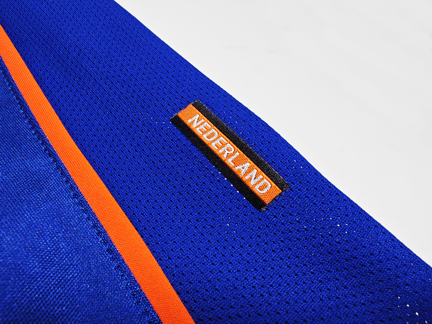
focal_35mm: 23
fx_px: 287
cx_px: 216
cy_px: 162
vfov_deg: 58.9
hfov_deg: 73.9
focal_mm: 2.59
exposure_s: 1/50
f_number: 2.2
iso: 69
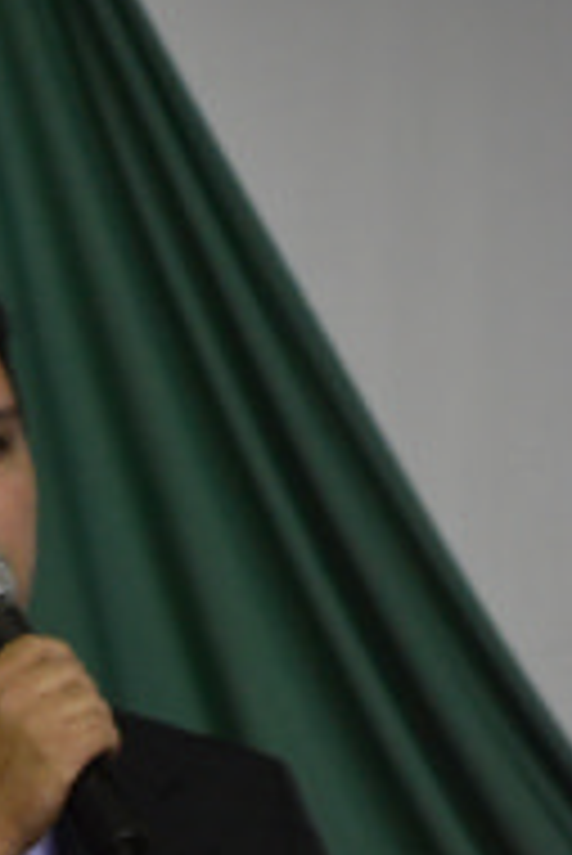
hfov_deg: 2.6
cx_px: -110
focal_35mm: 533
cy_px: 954
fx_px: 12687
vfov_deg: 3.9
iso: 3200
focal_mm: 135
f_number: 5.6
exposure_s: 1/25
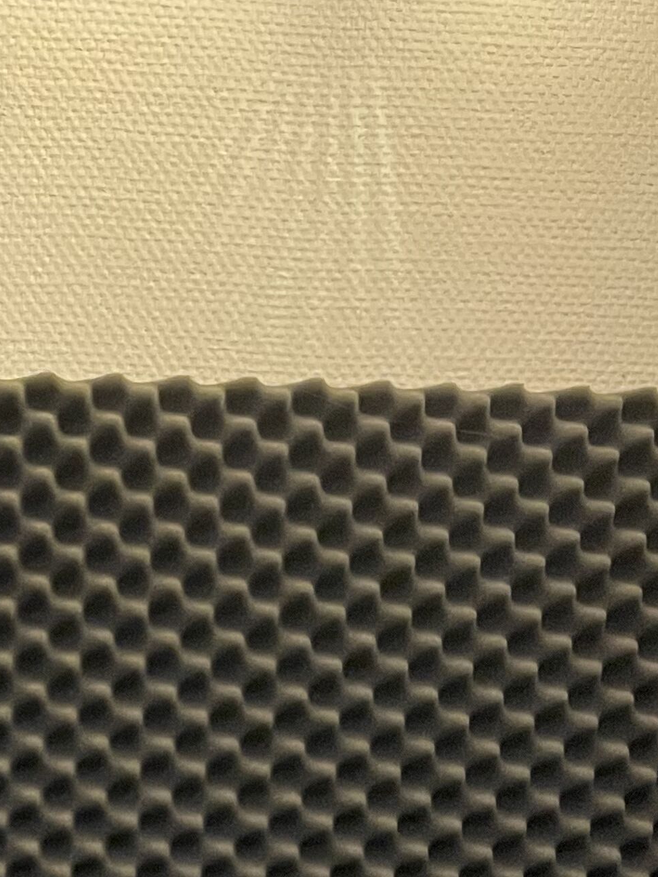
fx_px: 2052
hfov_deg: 16.8
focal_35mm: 81
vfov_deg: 21.1
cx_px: -281
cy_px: 1235
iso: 500
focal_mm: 4.2
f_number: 1.6
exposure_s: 1/50
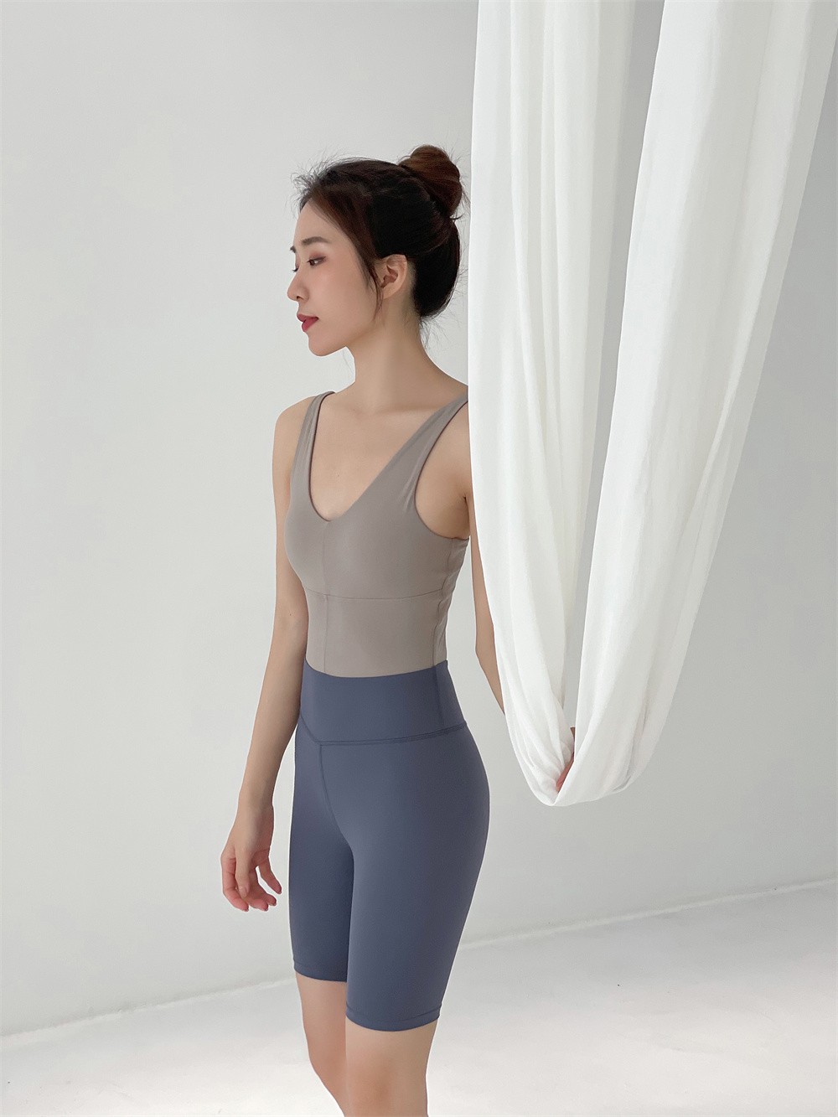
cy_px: 558
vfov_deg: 30.3
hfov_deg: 22.9
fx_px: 2065
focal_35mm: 64
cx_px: 419
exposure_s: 1/120
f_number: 2.2
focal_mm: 7.5
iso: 80
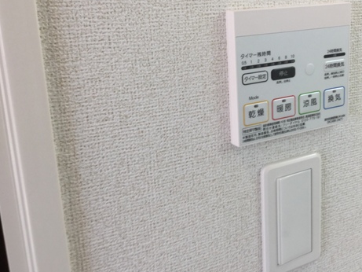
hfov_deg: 43.3
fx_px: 450
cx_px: 239
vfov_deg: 33.4
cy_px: 95
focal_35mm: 43
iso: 25
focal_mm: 3.3
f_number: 2.4
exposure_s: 1/60
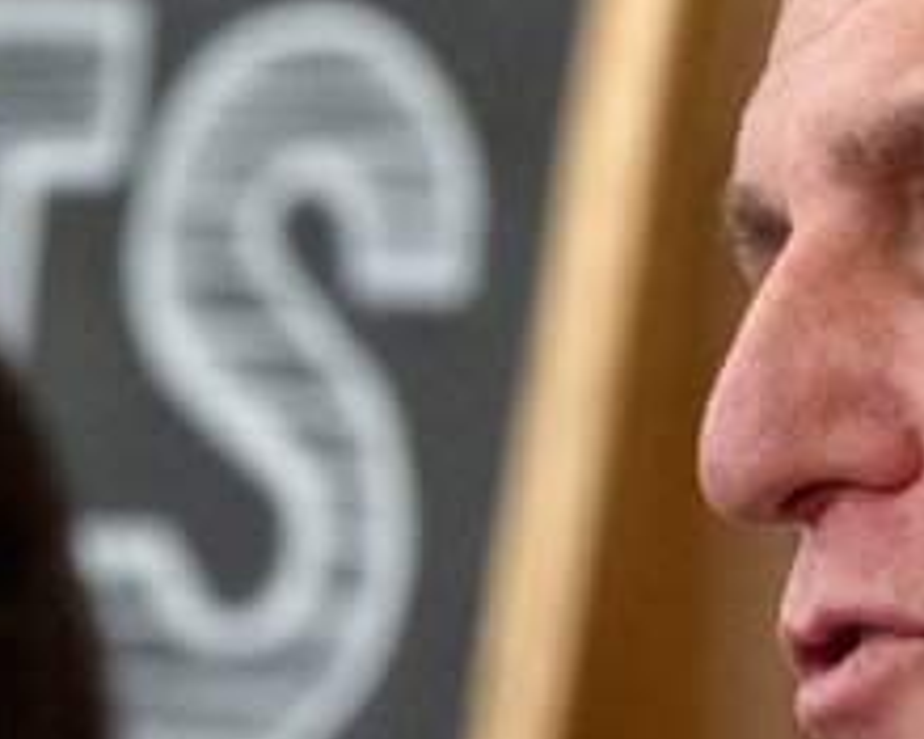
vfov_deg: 1.2
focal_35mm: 1290
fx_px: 35262
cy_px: 931
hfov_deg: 1.5
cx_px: 84
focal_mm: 294
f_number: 5.6
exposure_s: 1/100
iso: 4000
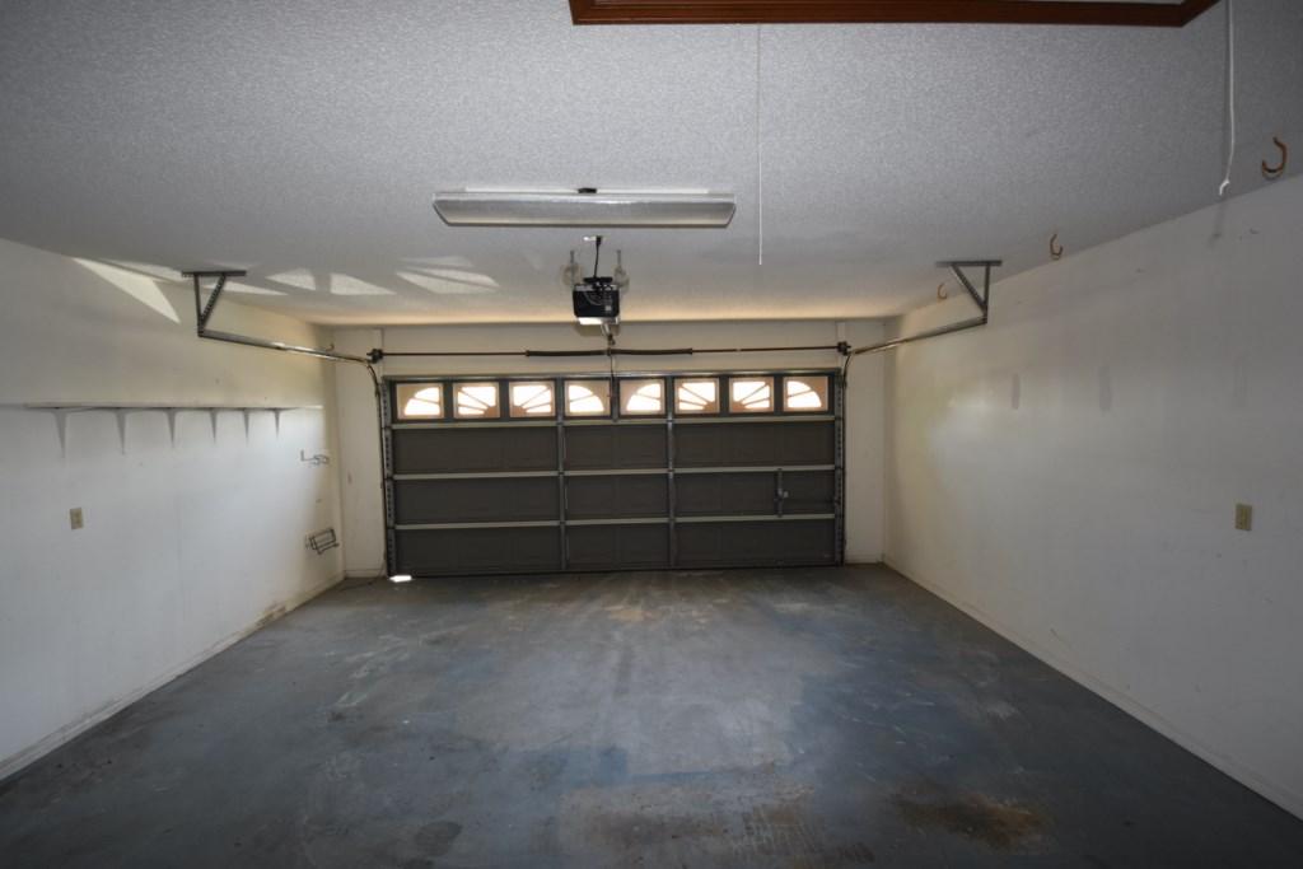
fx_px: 597
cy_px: 434
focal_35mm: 16
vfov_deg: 72.1
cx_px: 652
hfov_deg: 95.0
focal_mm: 11
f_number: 4
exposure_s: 1/60
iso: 360
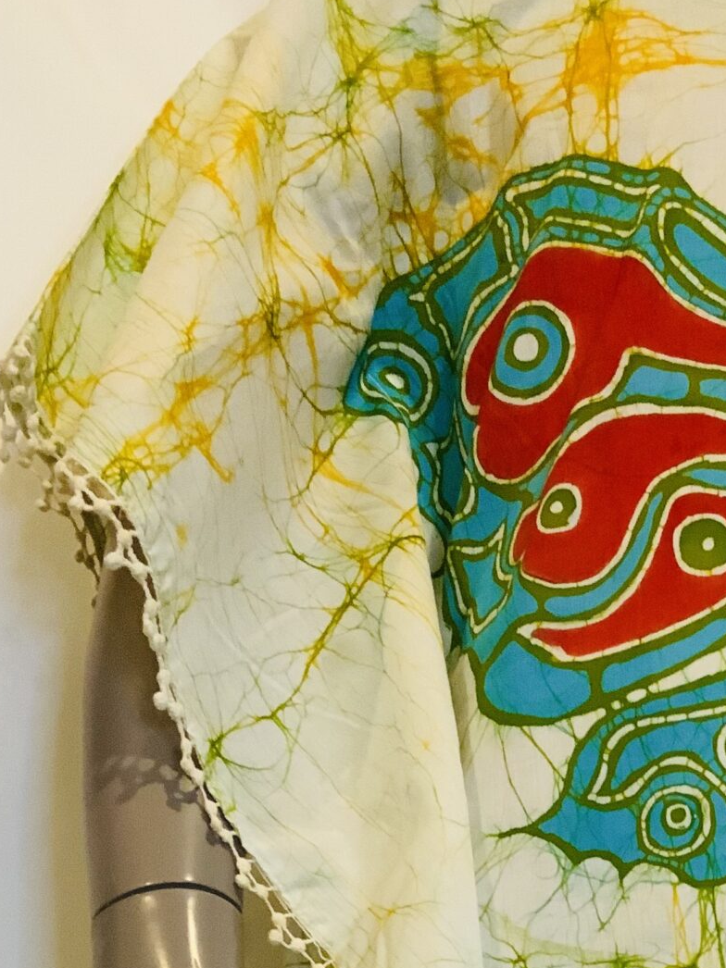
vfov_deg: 25.6
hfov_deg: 19.9
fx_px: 1986
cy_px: 1041
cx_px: 774
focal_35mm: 71
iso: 200
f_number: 1.8
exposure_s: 1/33
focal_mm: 3
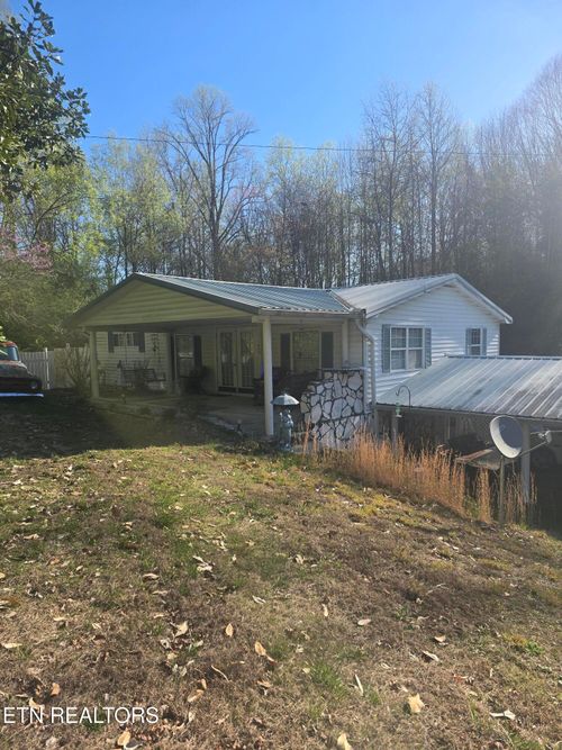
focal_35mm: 23
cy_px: 375
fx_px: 498
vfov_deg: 73.9
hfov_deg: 58.9
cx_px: 281
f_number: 1.7
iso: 12
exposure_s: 1/419
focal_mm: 6.3
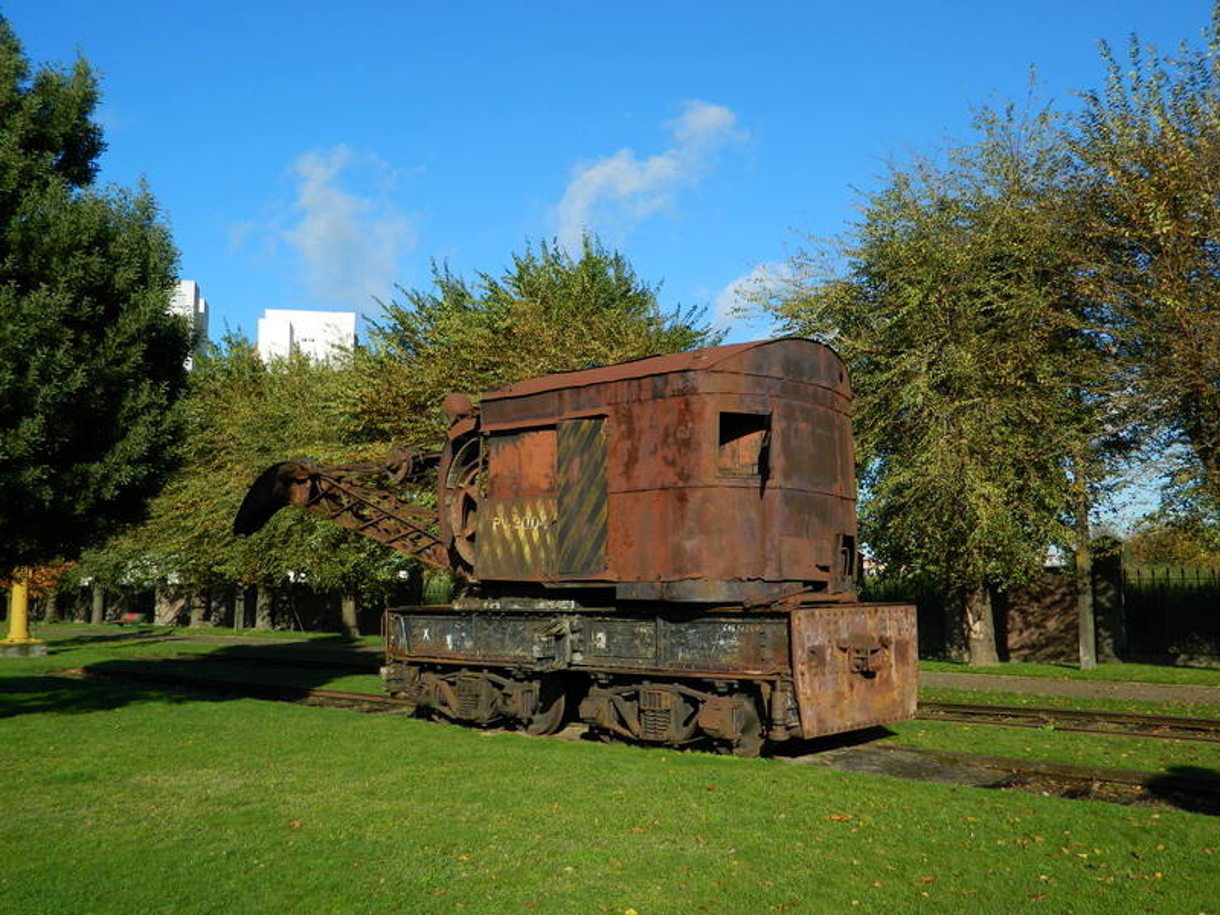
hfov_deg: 58.4
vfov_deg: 45.4
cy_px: 458
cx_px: 610
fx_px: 1093
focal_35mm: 31
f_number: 3.2
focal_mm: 5.6
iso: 80
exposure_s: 1/800
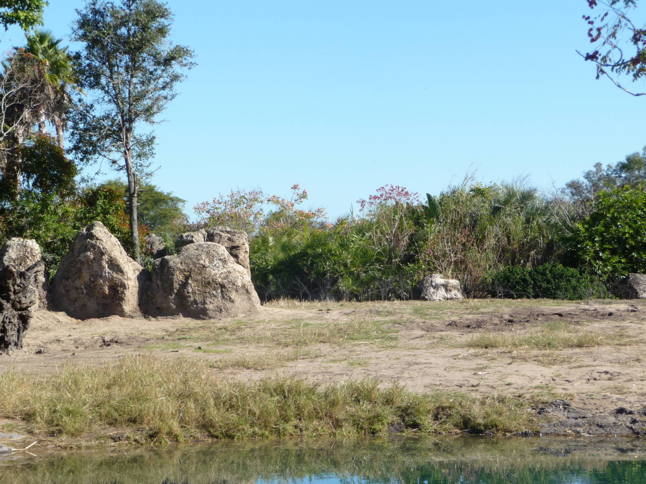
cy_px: 242
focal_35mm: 96
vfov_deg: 15.4
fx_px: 1792
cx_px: 323
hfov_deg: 20.4
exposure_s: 1/500
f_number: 4.7
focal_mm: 16.3
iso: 125
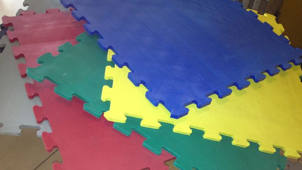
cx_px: 154
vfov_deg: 30.4
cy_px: 93
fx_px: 312
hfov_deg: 51.6
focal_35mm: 39
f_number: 2.4
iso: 100
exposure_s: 1/20
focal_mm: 4.28
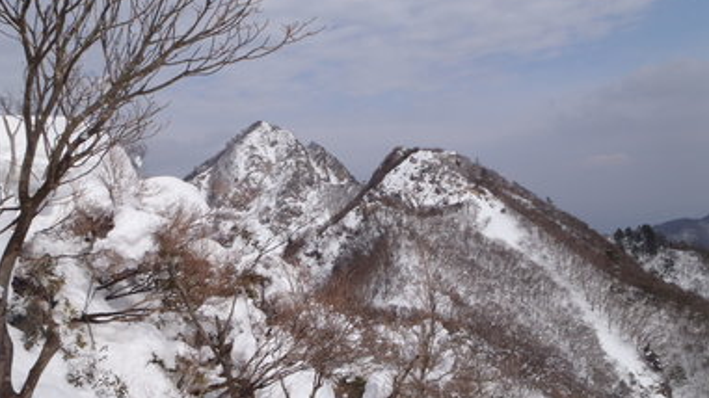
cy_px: 221
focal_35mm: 32
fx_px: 601
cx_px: 339
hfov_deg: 61.0
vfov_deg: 36.6
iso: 80
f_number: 5.6
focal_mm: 5
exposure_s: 1/800
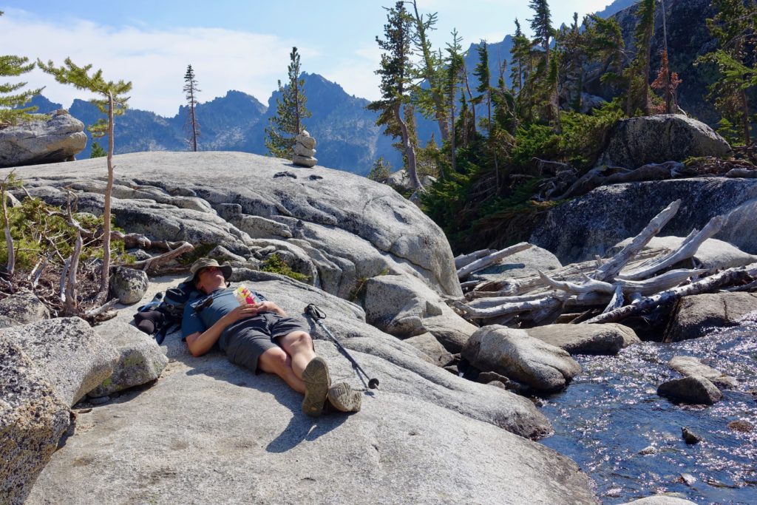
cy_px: 252
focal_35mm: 38
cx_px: 378
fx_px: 799
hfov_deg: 50.7
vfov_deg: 35.1
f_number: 5.6
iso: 125
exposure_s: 1/500
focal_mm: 13.92
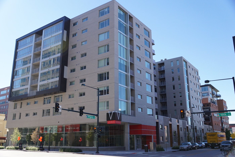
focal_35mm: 33
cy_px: 78
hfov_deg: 57.2
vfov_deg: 40.0
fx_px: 216
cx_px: 118
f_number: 3.5
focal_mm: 22
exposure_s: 1/2500
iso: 800
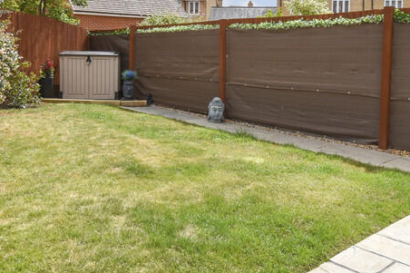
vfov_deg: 38.7
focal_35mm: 34
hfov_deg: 55.6
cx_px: 234
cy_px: 109
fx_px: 387
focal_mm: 10
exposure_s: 1/250
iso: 100
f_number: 8
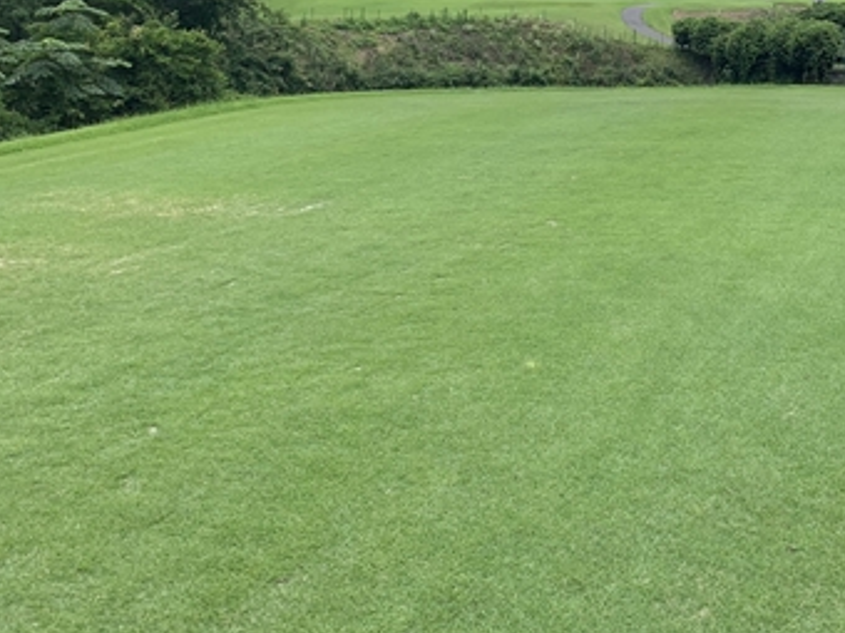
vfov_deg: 28.8
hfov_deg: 37.2
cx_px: 706
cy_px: 97
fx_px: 1196
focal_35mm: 49
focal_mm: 4.25
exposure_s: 1/2075
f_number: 1.8
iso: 25
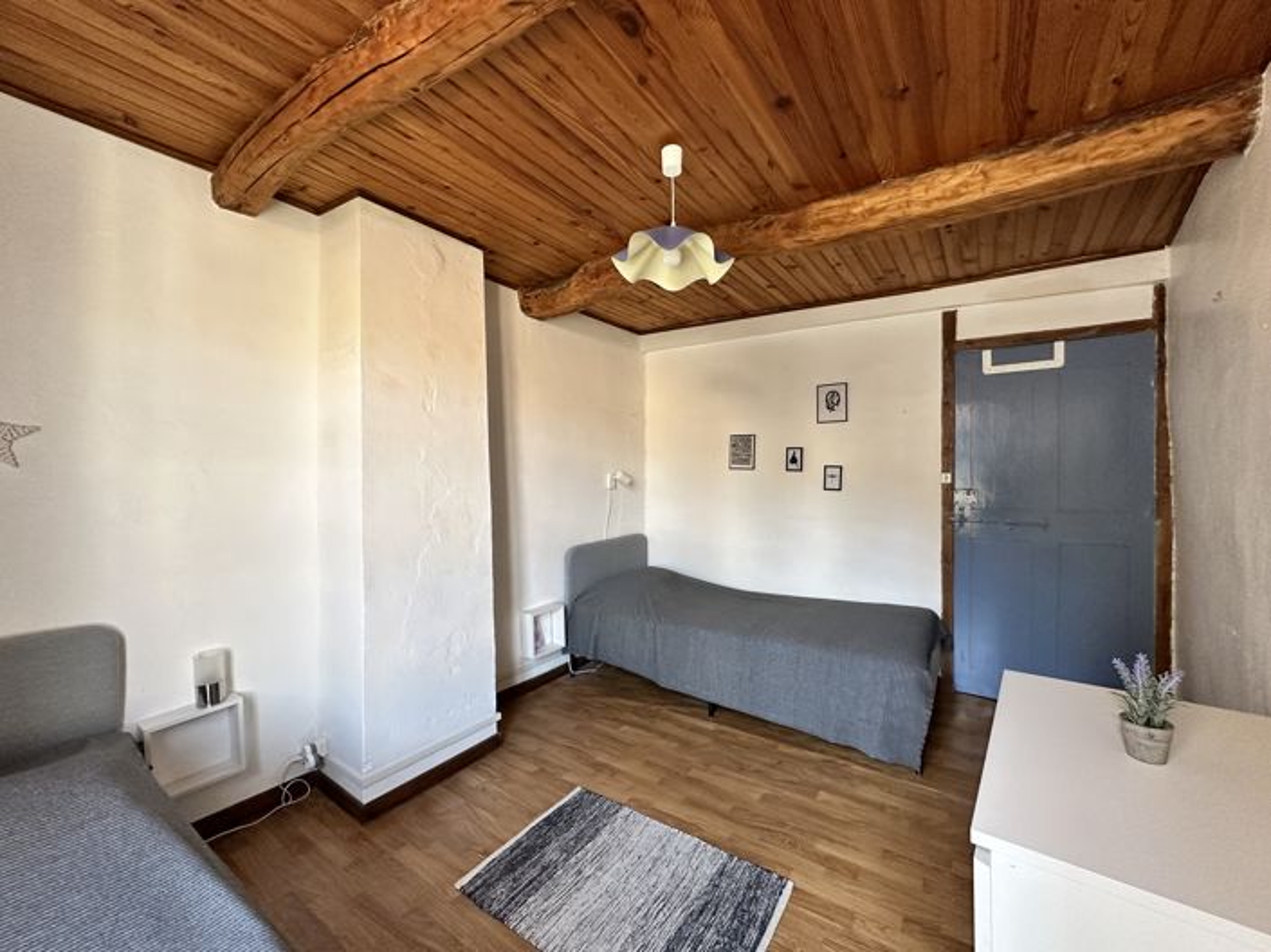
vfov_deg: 85.6
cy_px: 476
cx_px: 636
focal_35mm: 14
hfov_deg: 102.1
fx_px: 514
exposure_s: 1/99
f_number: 2.2
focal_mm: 2.22
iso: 320
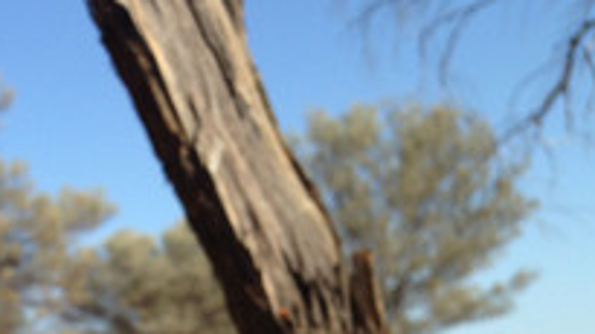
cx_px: -115
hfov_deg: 22.2
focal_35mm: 89
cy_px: 540
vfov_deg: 12.7
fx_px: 1403
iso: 50
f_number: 2.4
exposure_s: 1/1022
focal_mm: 4.13
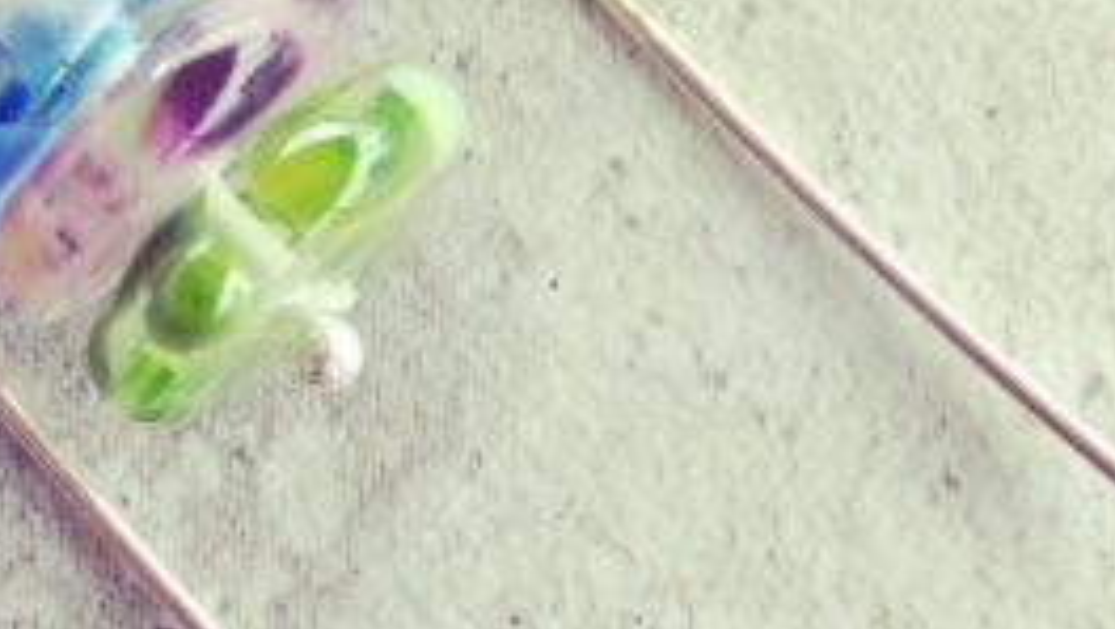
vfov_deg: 11.7
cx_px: 359
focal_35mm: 103
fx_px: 3048
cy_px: -4
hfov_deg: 20.6
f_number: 2.2
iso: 32
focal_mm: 4.15
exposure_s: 1/129
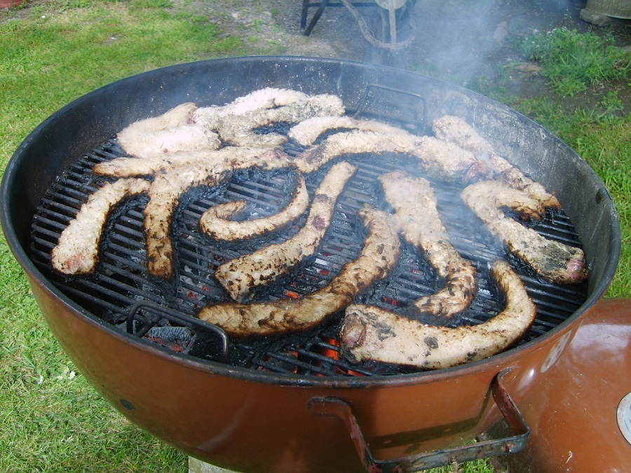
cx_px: 316
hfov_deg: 52.6
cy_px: 236
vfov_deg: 40.7
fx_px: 638
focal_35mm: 35
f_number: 2.8
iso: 50
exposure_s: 1/125
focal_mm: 5.8
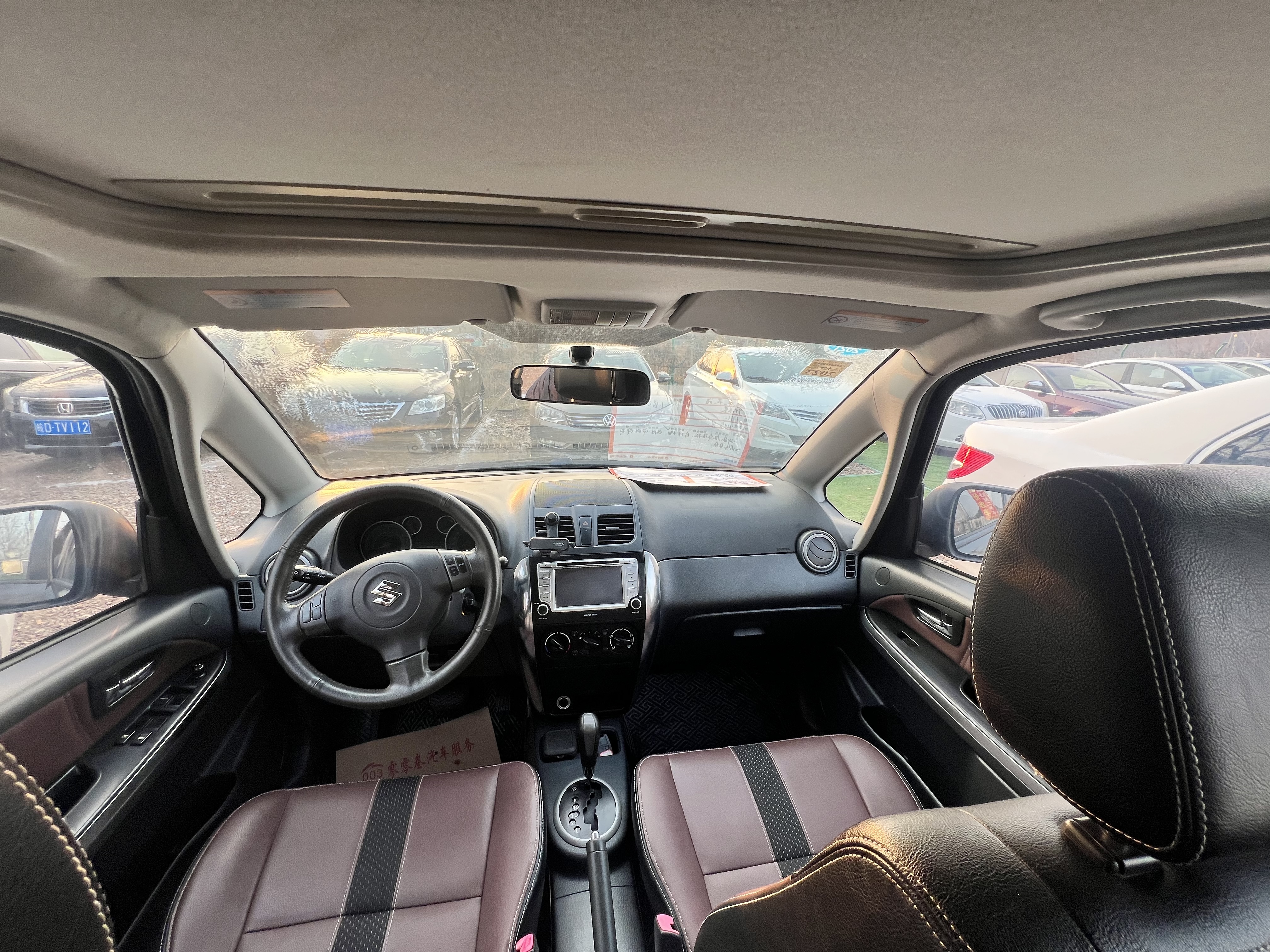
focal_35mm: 13
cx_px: 635
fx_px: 477
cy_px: 476
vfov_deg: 89.9
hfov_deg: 106.2
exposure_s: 1/99
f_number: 1.8
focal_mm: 1.57
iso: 40
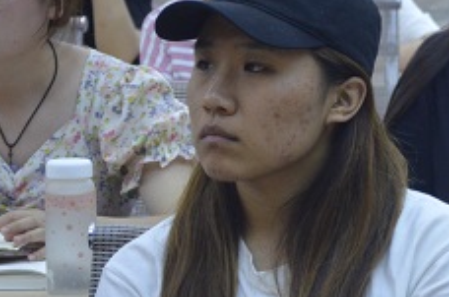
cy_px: 184
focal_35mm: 244
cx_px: 581
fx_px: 3037
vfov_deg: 5.6
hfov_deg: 8.3
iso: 1600
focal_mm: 58
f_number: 5
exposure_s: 1/100
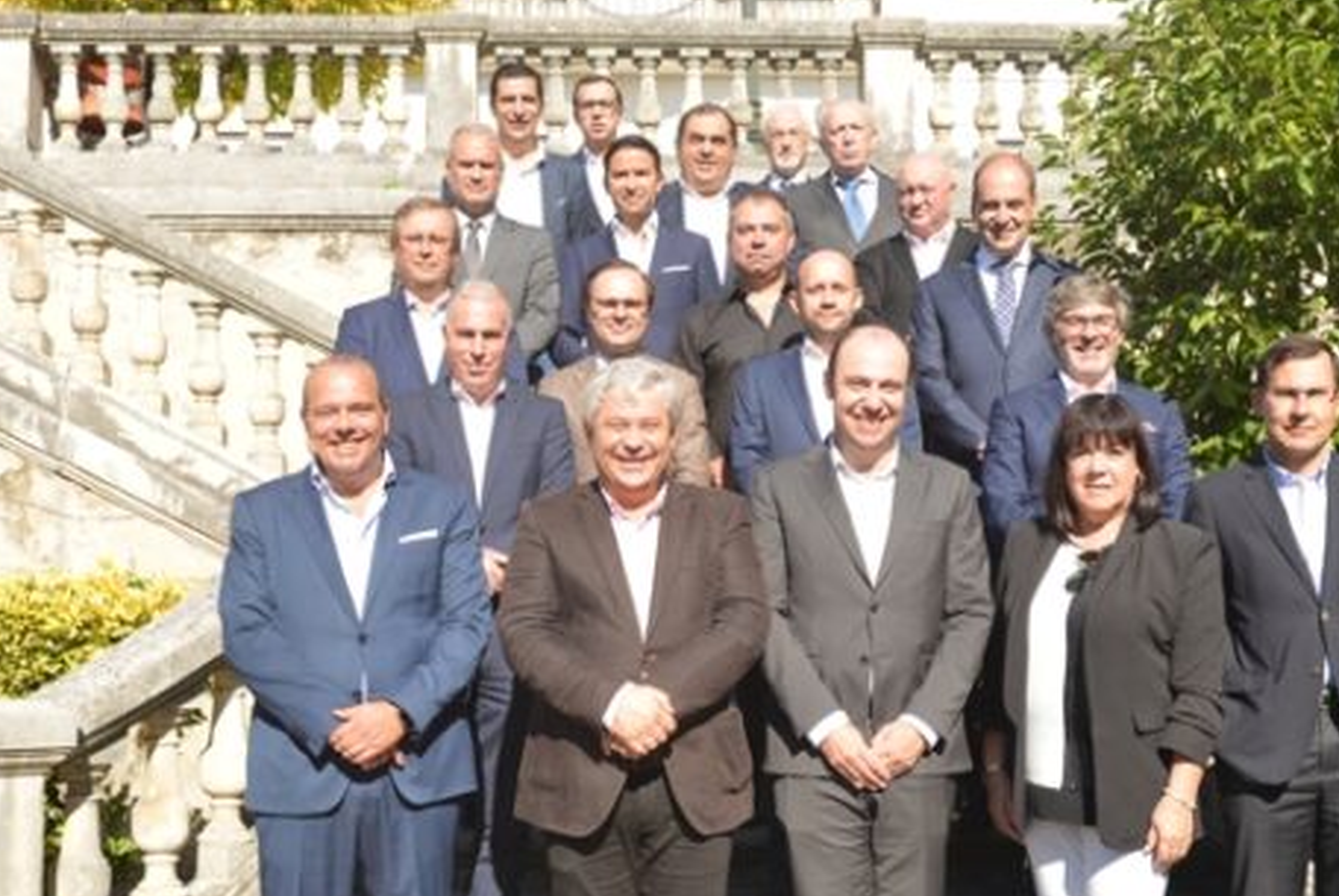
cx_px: 678
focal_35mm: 51
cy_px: 551
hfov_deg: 38.8
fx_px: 1899
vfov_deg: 26.5
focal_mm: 31
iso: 200
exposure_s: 1/320
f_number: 9
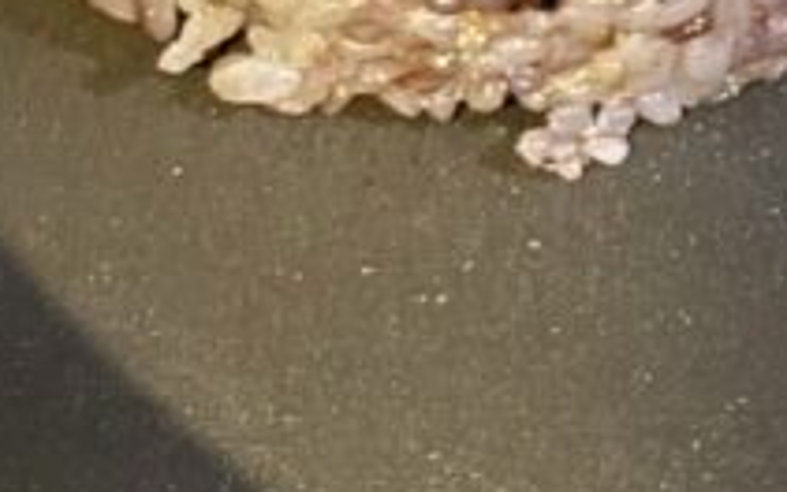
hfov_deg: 7.6
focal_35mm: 267
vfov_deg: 4.9
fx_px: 5728
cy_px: -261
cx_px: 1406
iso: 500
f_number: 1.6
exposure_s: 1/14
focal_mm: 5.96
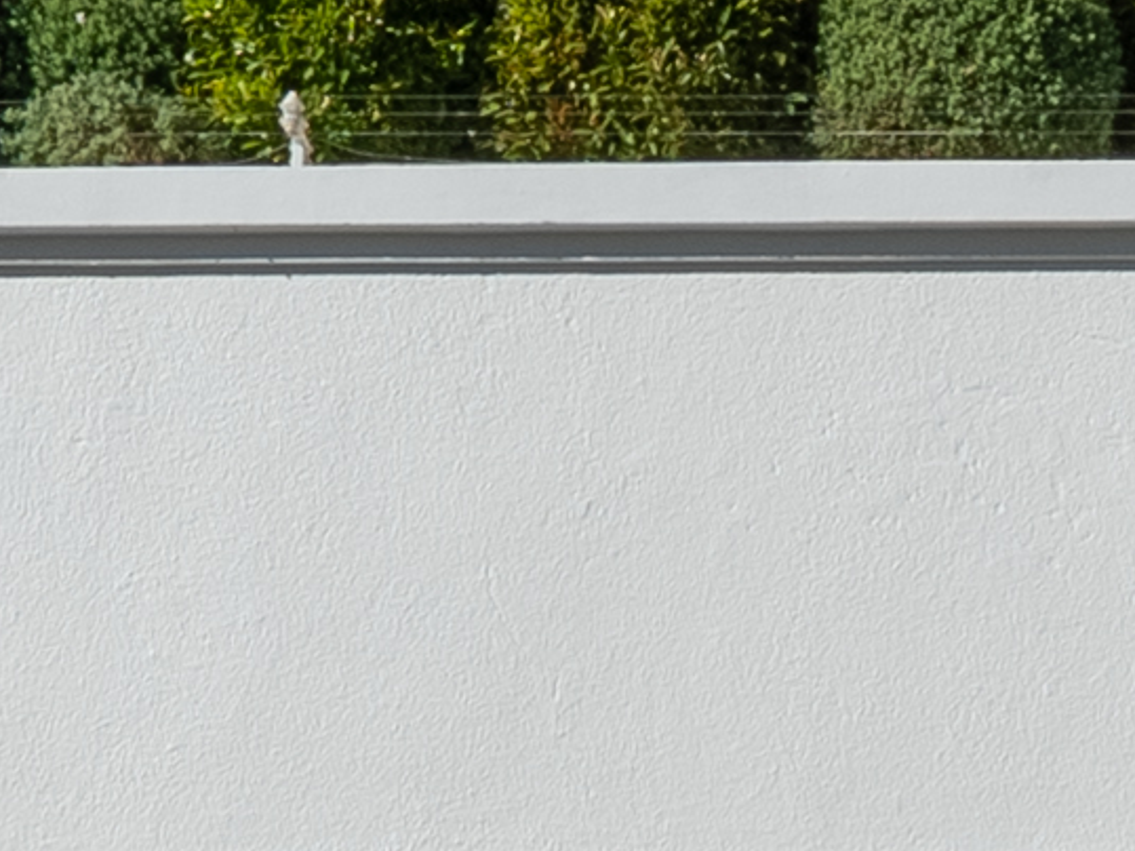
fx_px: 3475
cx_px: 659
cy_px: 600
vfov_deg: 13.9
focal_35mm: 106
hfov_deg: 18.5
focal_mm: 14
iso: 320
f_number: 16
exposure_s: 1/400
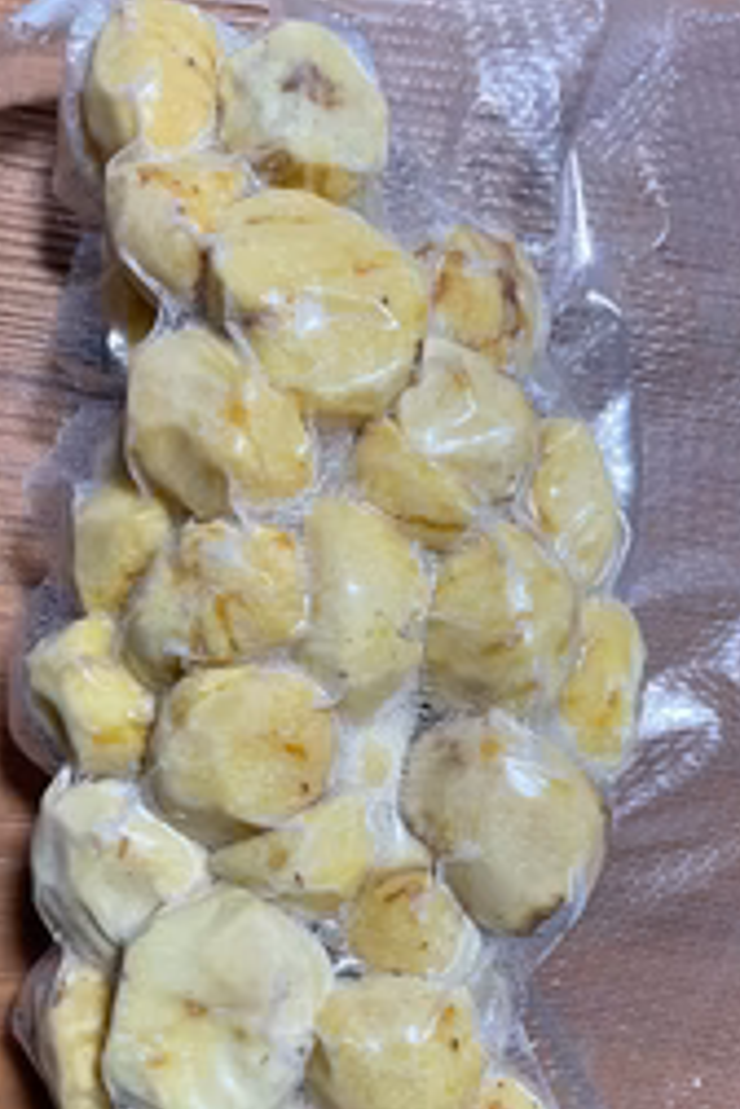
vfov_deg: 44.6
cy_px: 761
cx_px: 436
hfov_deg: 31.1
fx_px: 1326
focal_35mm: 43
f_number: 1.6
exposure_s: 1/63
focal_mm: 4.2
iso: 100
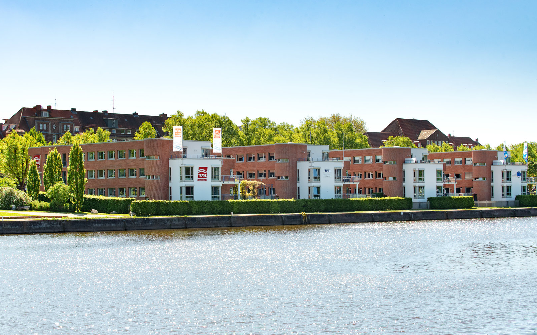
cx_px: 267
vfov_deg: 18.1
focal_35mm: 72
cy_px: 174
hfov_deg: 28.6
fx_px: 1054
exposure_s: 1/125
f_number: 11
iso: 100
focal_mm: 70
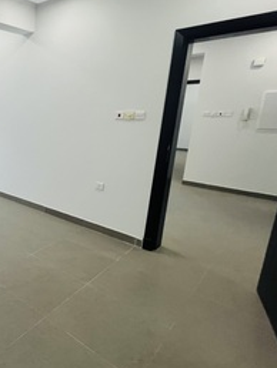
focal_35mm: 23
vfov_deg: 73.6
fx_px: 245
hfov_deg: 43.9
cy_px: 163
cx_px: -34
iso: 125
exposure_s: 1/99
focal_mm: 1.57
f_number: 1.8
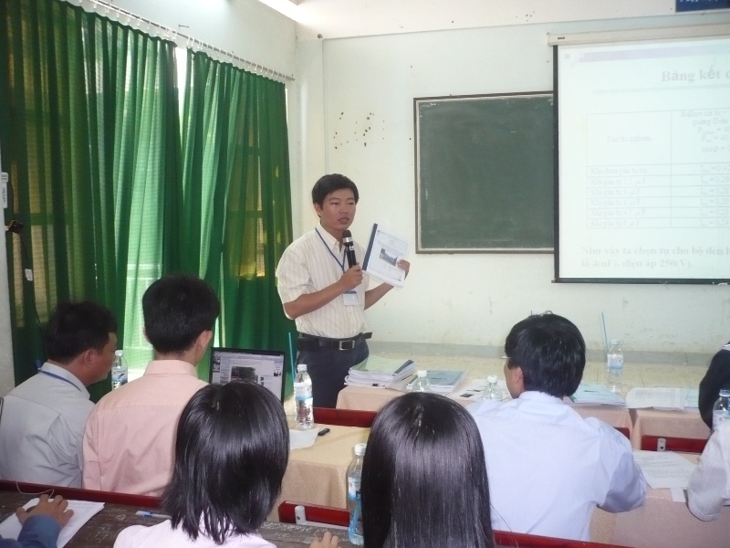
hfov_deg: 52.6
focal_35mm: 35
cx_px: 365
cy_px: 274
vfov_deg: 40.7
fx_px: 738
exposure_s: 1/30
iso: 250
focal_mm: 5.8
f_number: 2.8
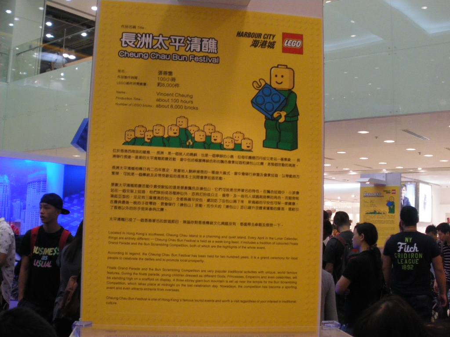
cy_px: 168
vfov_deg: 34.3
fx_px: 546
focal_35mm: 42
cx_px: 225
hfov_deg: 44.8
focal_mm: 7.5
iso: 400
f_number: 4
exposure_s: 1/60
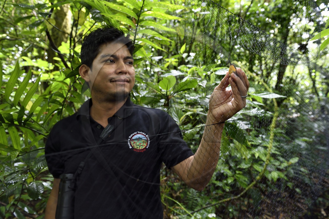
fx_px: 219
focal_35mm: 24
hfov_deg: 73.8
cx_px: 164
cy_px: 110
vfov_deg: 53.1
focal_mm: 24
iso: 1600
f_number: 4.5
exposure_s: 1/125
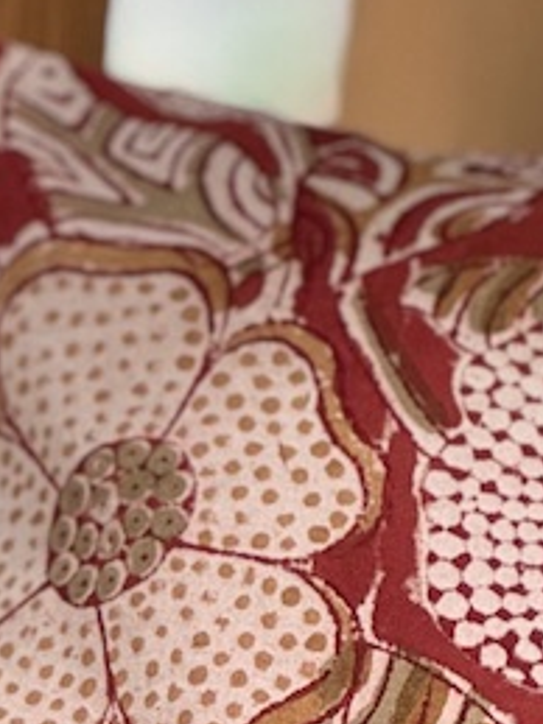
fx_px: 7075
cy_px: 973
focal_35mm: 338
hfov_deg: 4.4
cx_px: 536
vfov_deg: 5.8
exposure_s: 1/99
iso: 125
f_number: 2.8
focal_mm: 9
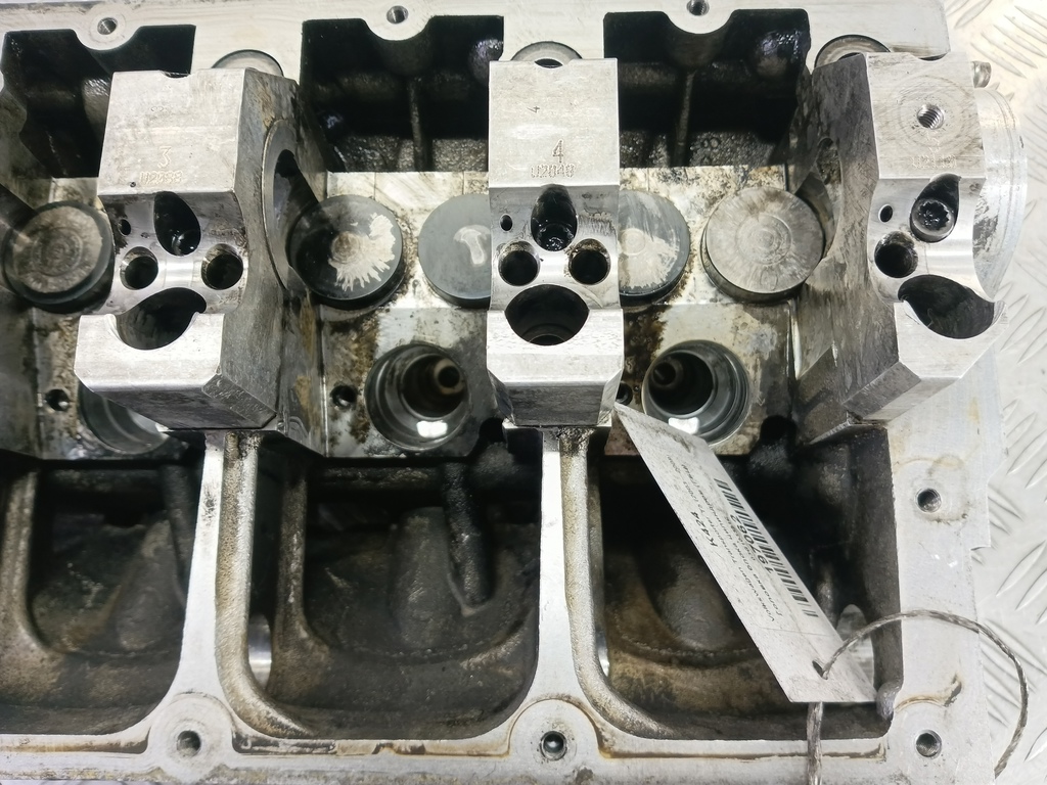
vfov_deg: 58.9
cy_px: 392
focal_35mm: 23
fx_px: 696
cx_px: 524
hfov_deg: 73.9
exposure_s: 1/33.3
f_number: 1.6
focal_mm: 4.11
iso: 216
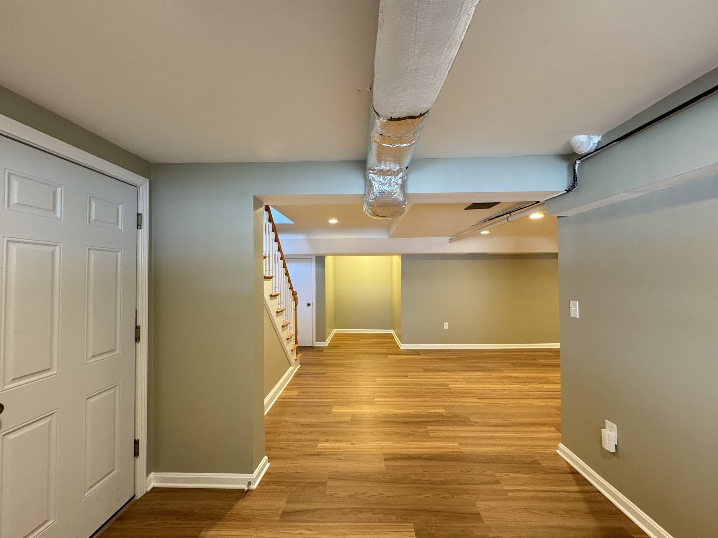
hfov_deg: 102.1
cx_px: 359
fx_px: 290
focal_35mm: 14
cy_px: 269
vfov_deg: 85.7
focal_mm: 2.22
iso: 320
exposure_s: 1/60
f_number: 2.2
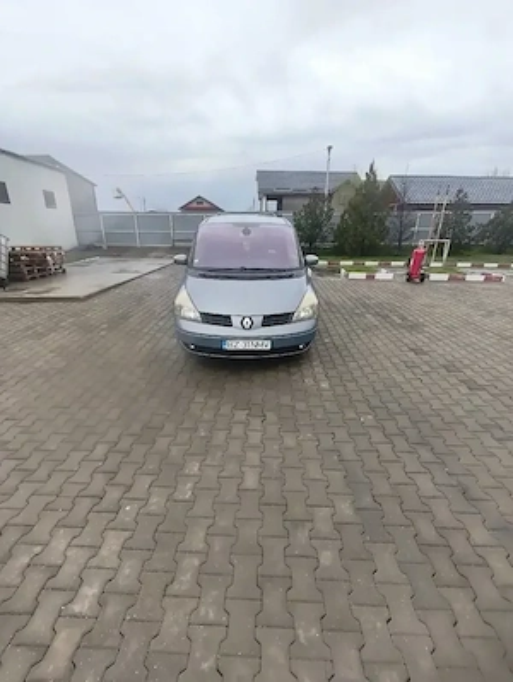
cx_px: 256
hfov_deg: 81.8
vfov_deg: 98.1
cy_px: 341
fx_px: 296
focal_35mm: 15
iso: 50
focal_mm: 1.65
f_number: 2.2
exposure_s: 1/357
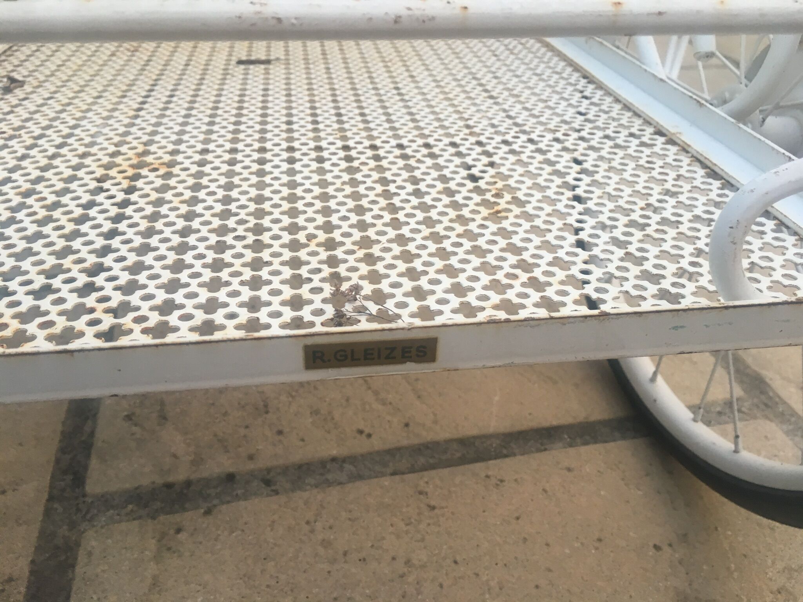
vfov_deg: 48.2
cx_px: 402
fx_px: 673
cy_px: 301
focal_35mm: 29
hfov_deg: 61.7
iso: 40
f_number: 2.2
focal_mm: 4.15
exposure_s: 1/33
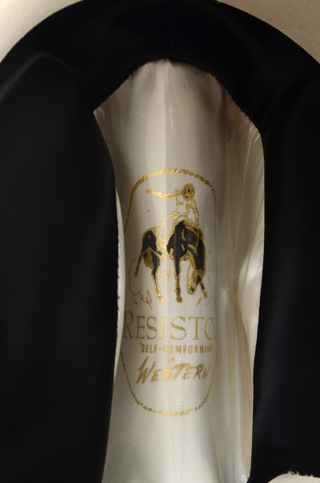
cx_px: 160
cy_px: 242
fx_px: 1045
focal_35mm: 78
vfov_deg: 26.0
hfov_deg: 17.4
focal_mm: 52
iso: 100
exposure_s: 1/80
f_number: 10
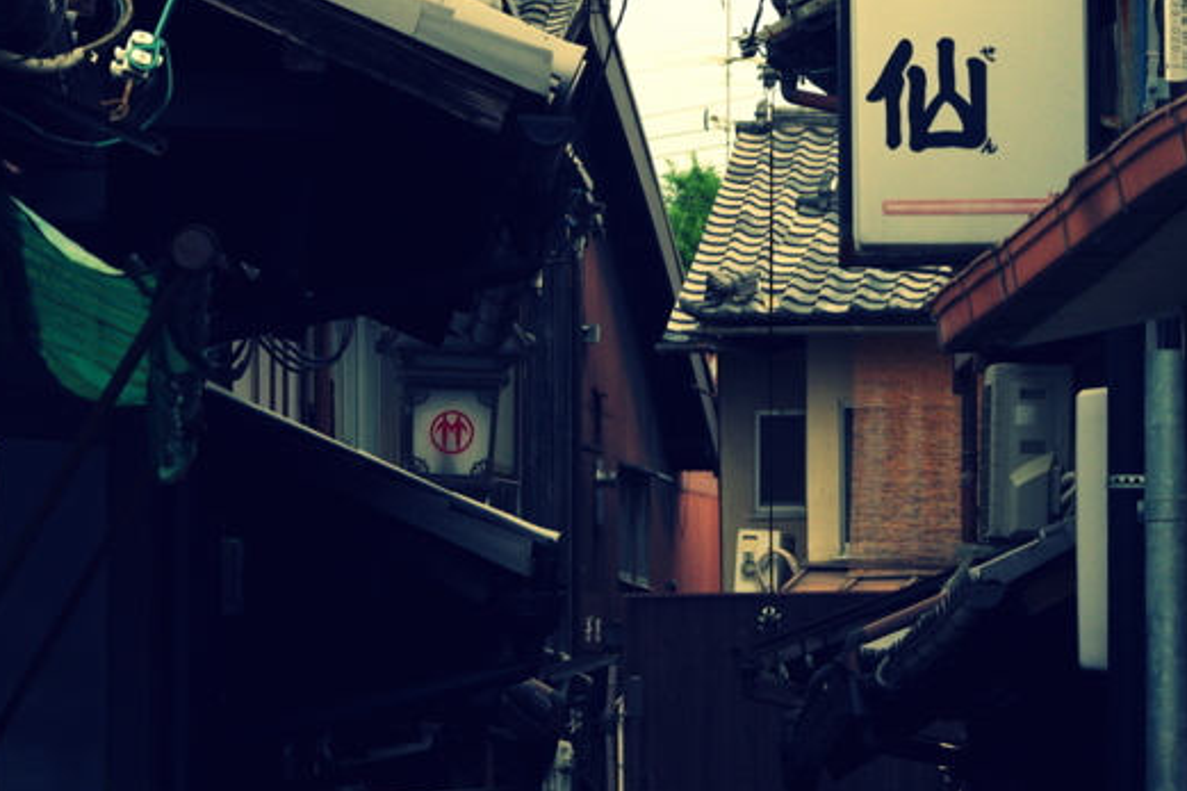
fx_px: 10481
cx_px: 955
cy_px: 93
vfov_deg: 4.3
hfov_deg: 6.5
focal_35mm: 318
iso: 400
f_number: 11
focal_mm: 108
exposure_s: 1/200
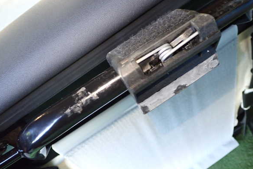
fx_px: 239
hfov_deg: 55.8
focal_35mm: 34
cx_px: 127
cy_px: 85
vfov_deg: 38.9
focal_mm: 5.79
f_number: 2.4
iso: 500
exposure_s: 1/30
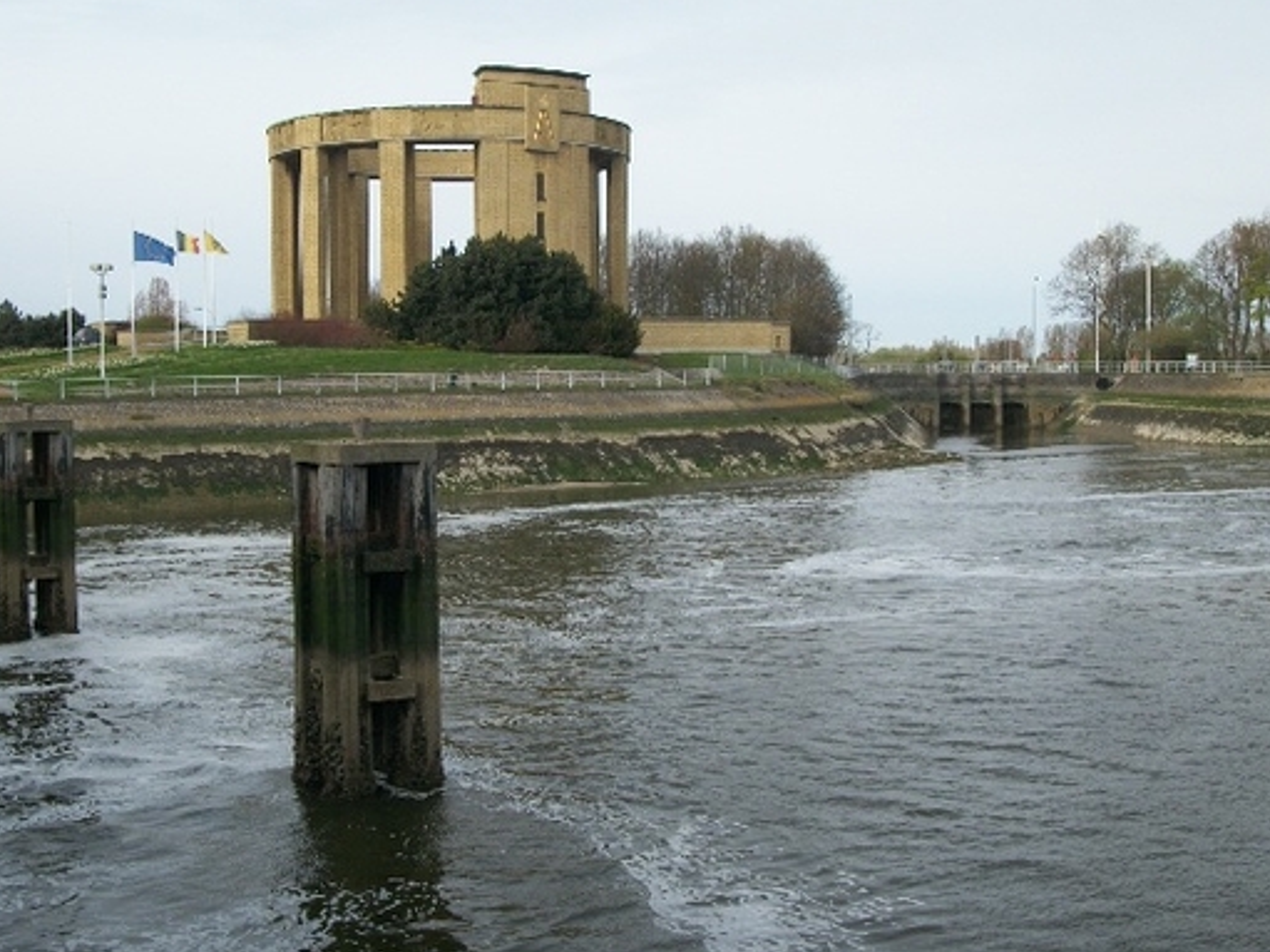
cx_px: 574
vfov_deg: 30.9
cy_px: 450
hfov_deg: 40.4
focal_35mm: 47
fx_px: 1724
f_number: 9.9
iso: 80
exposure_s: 1/100
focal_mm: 7.1
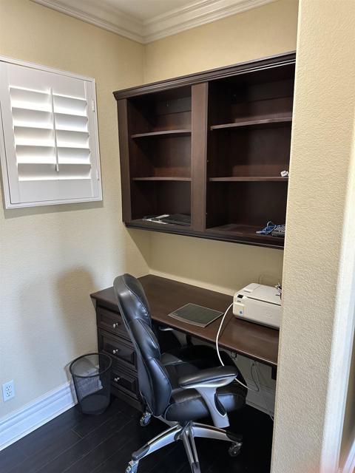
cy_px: 236
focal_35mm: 24
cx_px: 178
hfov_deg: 56.8
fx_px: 328
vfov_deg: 71.6
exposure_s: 1/60
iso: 400
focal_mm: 6.86
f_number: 1.78
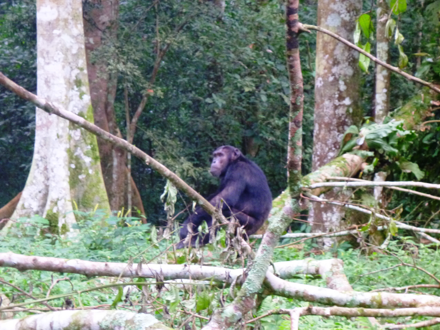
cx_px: 220
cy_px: 165
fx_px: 1627
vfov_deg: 11.6
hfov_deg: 15.4
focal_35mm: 128
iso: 400
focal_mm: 22.8
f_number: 5.9
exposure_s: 1/6
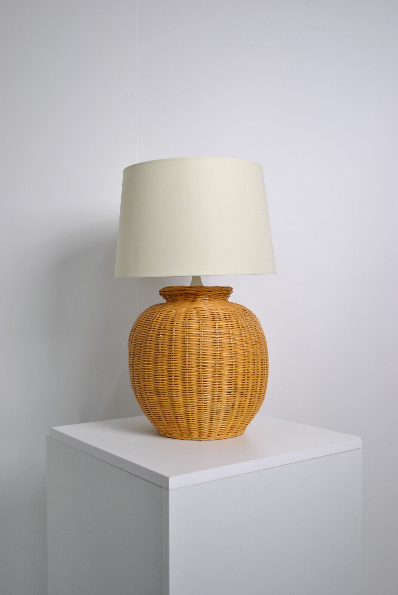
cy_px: 298
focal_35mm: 39
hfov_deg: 34.3
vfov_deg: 49.5
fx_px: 645
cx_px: 199
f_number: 4.5
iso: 200
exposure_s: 1/50
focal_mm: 26
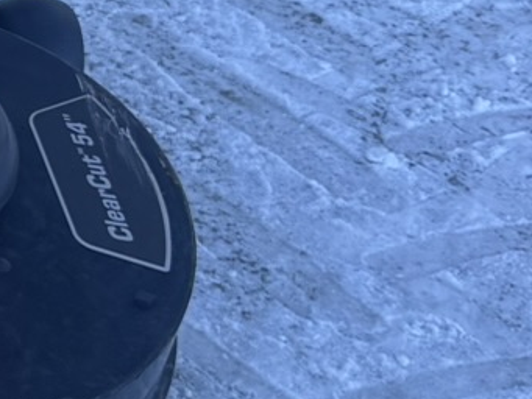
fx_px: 2214
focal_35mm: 144
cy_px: 9
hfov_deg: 11.7
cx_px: -666
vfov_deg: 10.2
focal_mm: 6.76
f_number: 1.78
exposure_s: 1/567
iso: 80
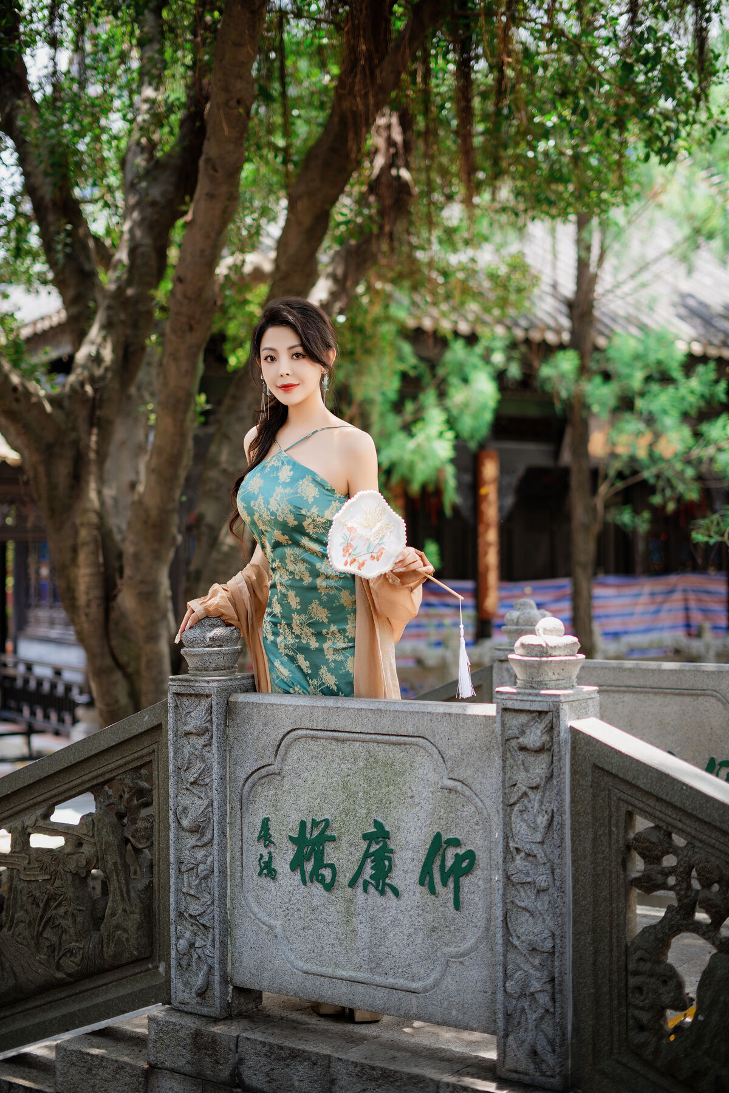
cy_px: 546
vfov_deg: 39.6
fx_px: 1518
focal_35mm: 50
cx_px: 364
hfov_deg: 27.0
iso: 100
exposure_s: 1/320
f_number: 2
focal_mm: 50
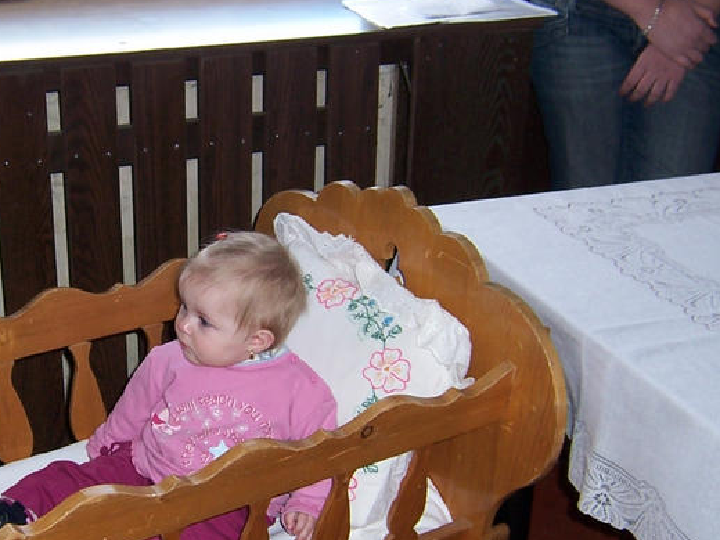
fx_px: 1352
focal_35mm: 65
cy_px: 335
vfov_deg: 22.5
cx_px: 168
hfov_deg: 29.3
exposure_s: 1/60
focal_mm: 5.5
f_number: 2.8
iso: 80
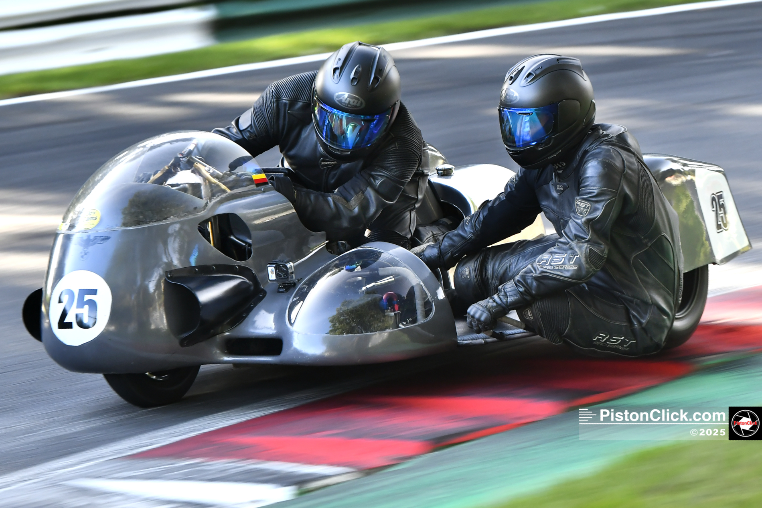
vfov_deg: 6.1
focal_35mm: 225
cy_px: 254
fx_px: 4761
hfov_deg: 9.2
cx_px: 381
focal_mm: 150
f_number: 4.5
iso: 720
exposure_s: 1/160
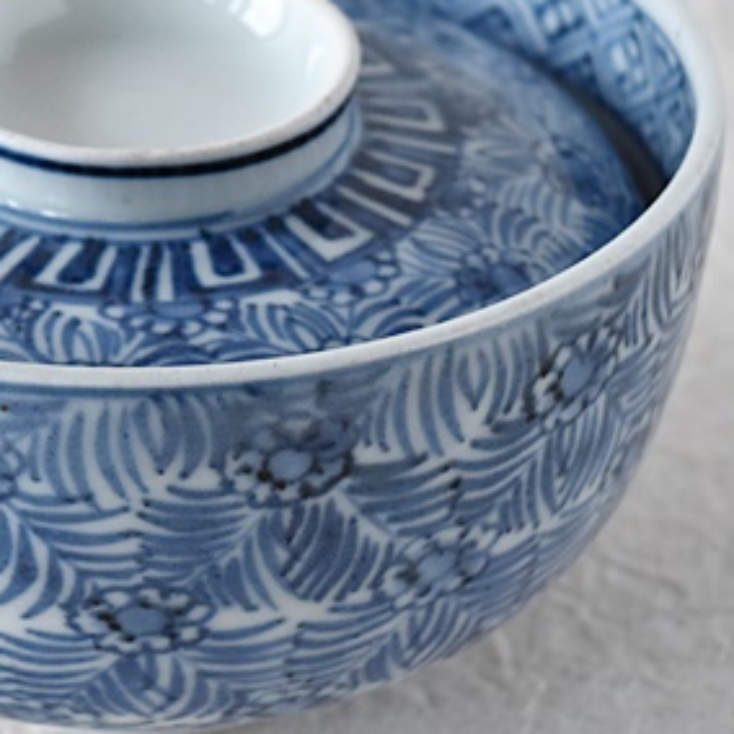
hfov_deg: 8.9
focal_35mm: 197
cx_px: 184
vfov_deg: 8.9
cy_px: 286
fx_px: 4731
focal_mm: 55
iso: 800
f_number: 5.6
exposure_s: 1/40
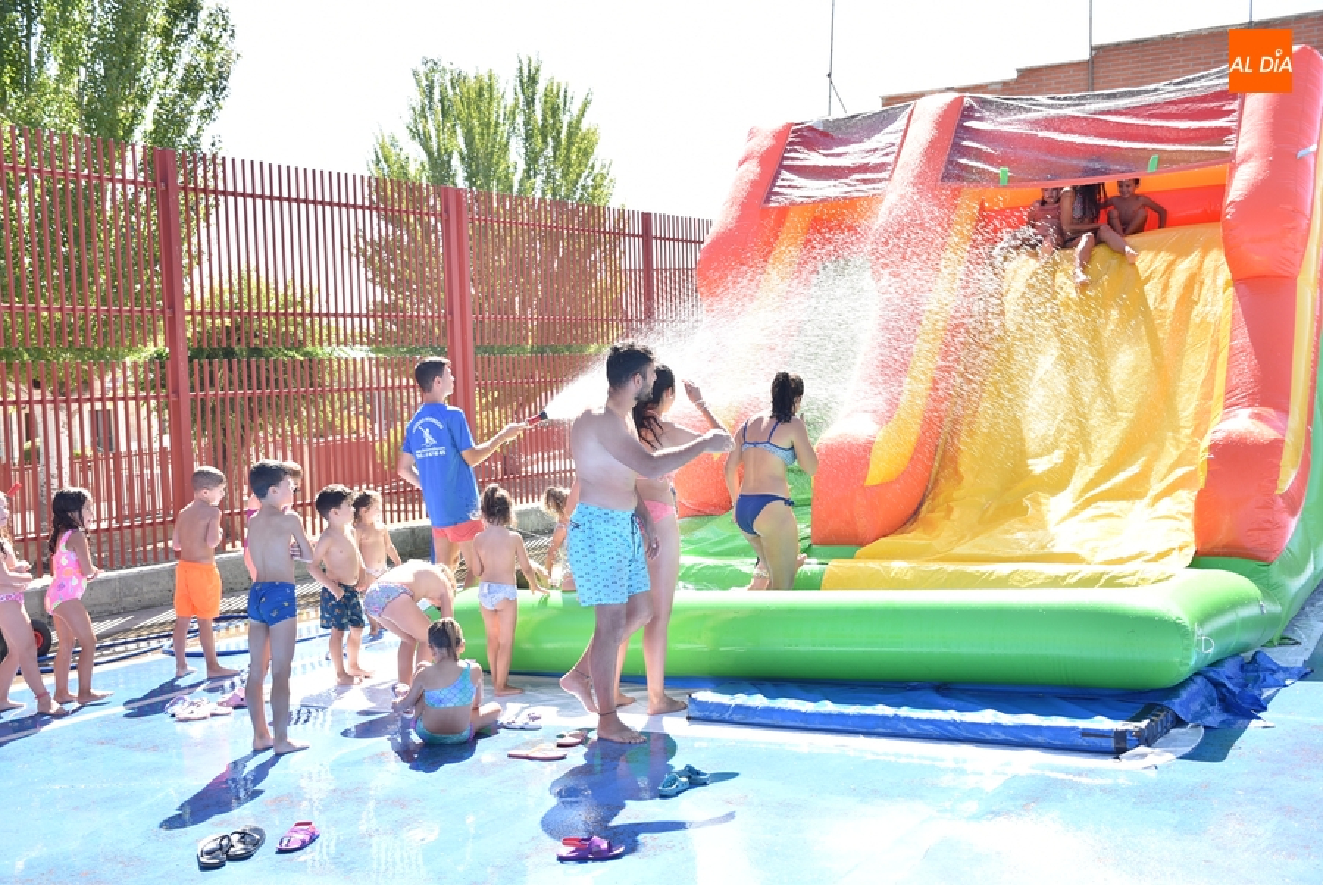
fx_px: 1490
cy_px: 442
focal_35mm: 40
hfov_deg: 47.9
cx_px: 662
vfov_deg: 33.1
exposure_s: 1/160
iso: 100
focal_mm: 27
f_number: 4
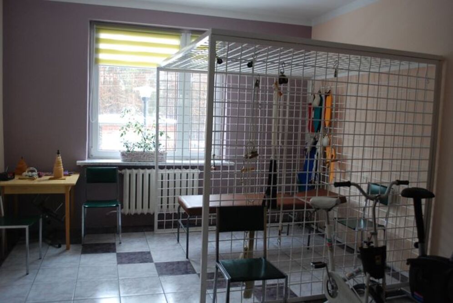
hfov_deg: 61.9
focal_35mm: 30
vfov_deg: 43.7
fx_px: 378
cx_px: 226
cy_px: 152
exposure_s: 1/30
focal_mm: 20
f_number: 3.8
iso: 640
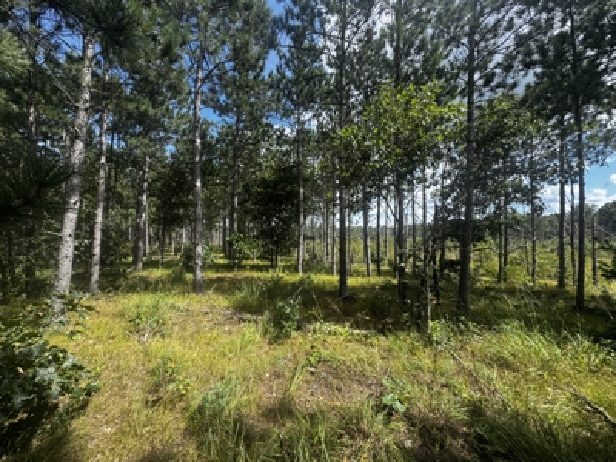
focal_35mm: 14
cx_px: 308
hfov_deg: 102.1
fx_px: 249
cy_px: 231
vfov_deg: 85.7
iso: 50
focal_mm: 2.22
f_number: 2.2
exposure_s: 1/569
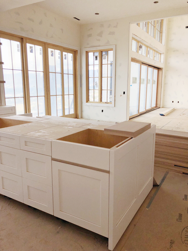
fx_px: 203
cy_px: 126
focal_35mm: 28
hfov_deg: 49.8
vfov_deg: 63.4
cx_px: 94
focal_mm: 3.99
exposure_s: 1/623
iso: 20
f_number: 1.8
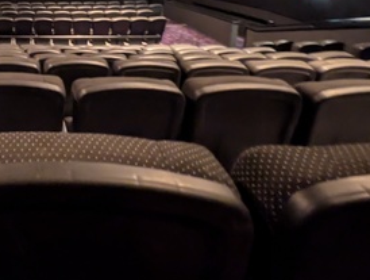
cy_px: -35
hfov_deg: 50.2
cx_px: -7
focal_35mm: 28
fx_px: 300
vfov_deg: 39.7
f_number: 1.95
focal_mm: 2.23
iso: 736
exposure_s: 1/2.26
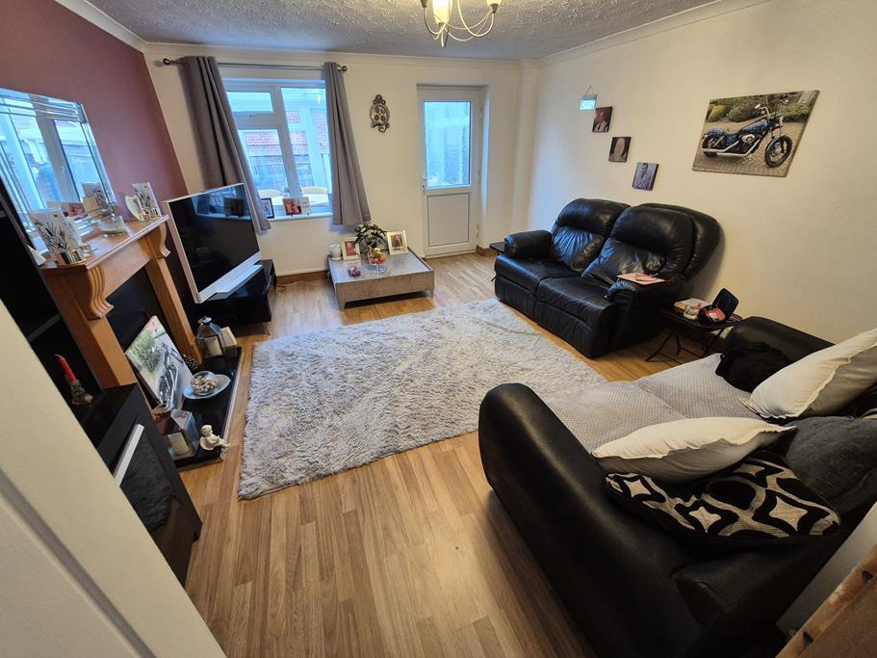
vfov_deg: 89.9
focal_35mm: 13
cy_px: 329
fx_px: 329
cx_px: 438
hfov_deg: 106.2
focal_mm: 2.2
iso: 250
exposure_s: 1/50
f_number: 2.2
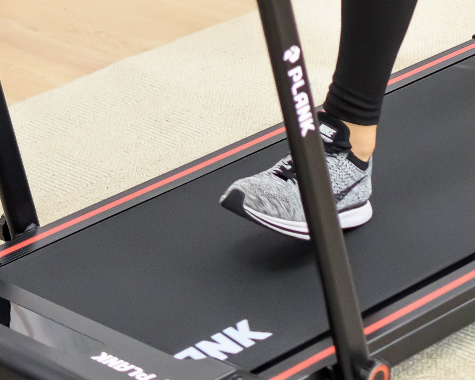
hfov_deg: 10.4
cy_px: -398
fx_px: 2612
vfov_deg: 7.9
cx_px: 253
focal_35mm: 186
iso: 400
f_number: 2.2
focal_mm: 35
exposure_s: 1/640
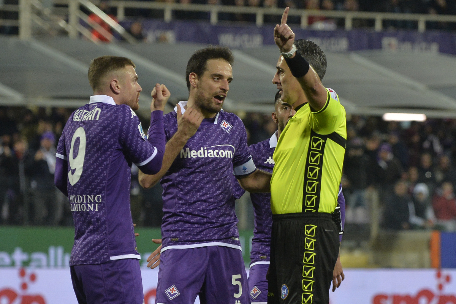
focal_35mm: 230
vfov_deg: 6.0
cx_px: 228
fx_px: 2913
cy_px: 152
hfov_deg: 9.0
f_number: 5.3
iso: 2500
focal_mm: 230
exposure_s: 1/1000
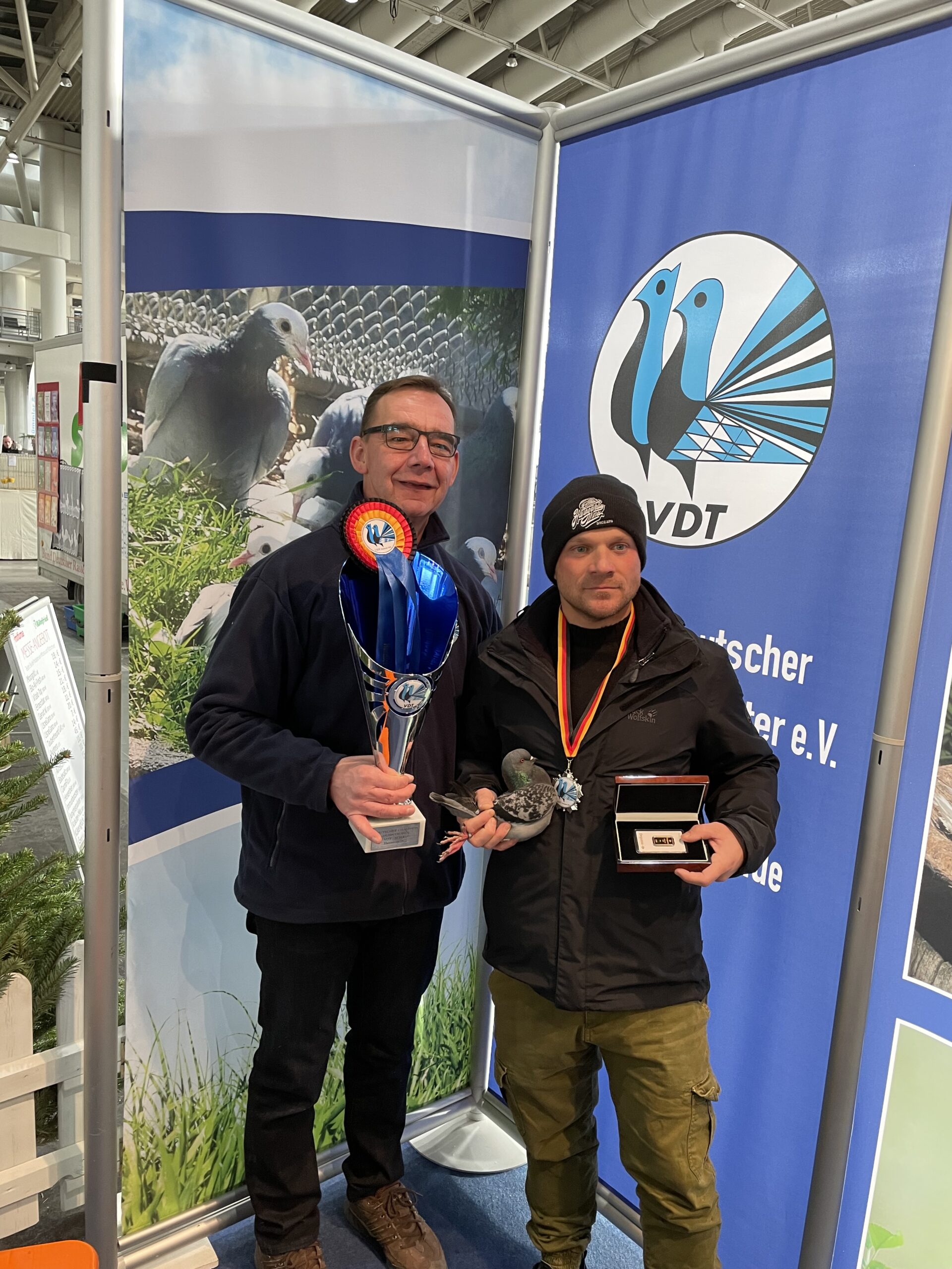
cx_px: 476
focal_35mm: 26
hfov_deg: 53.1
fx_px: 953
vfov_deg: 67.3
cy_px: 634
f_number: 1.6
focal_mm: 4.2
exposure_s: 1/50
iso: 160
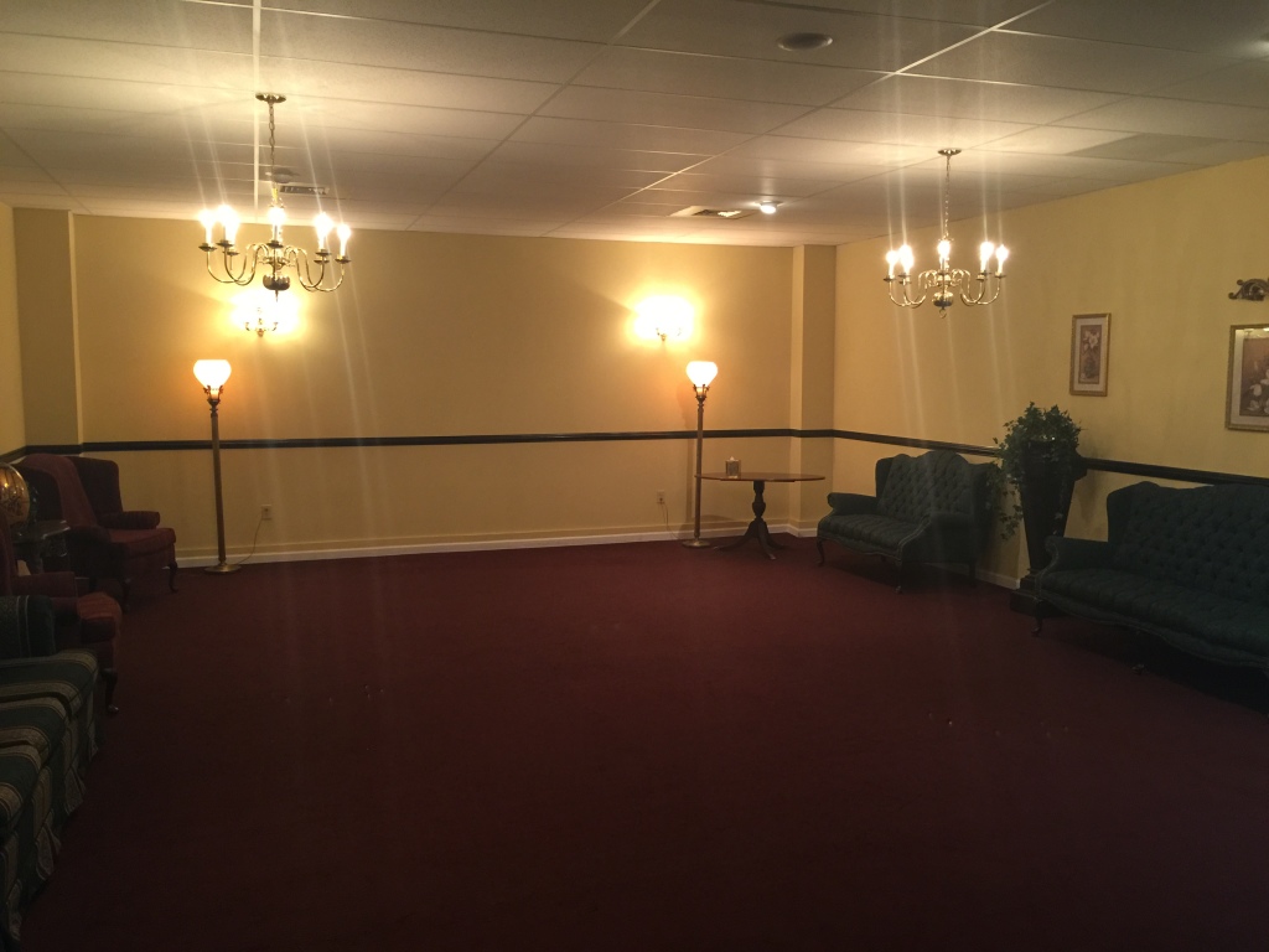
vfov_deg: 48.2
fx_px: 1063
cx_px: 634
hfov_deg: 61.7
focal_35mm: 29
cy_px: 476
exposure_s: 1/10
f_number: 2.2
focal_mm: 4.15
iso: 100
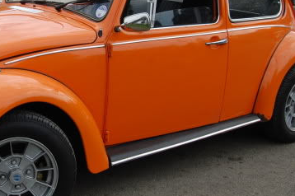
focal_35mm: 67
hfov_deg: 29.0
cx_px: 33
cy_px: 64
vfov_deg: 20.2
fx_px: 549
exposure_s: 1/250
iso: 200
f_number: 8
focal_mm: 20
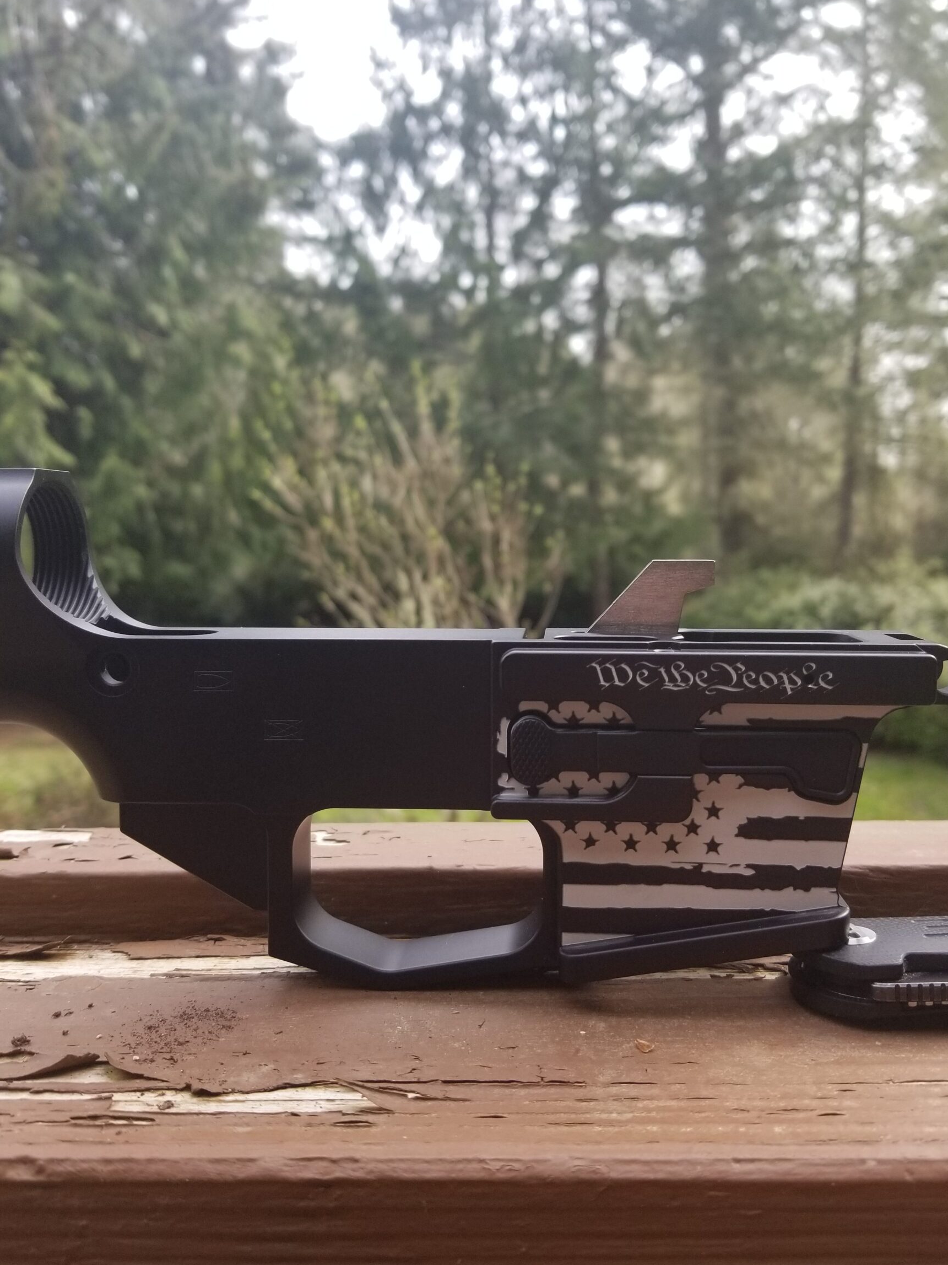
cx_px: 467
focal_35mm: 29
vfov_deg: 61.7
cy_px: 619
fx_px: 1059
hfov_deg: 48.2
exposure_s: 1/460
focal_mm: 4.25
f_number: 1.7
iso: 50
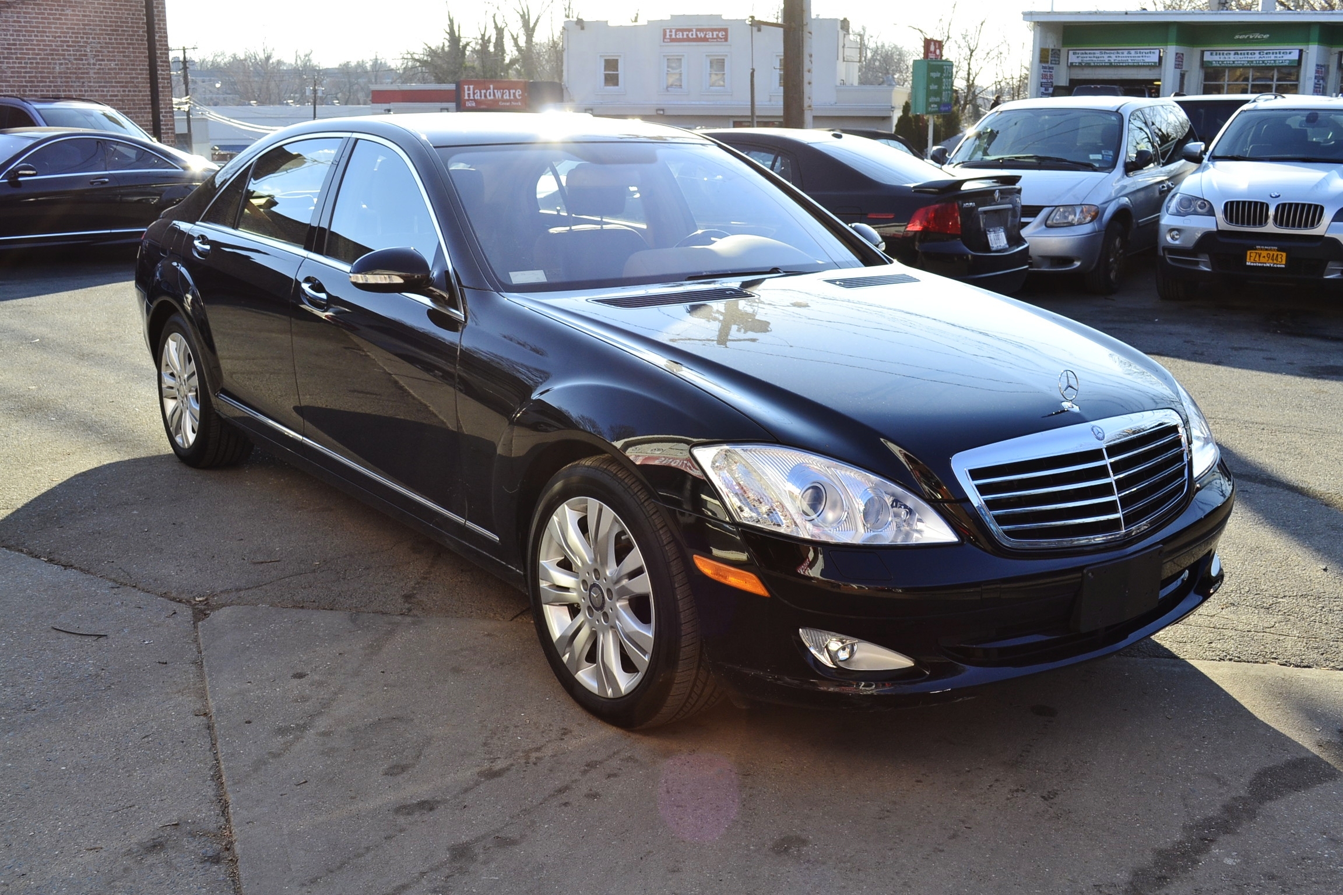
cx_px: 672
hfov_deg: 53.1
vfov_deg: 36.9
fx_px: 1343
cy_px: 448
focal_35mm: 36
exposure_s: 1/250
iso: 400
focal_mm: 24
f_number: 10
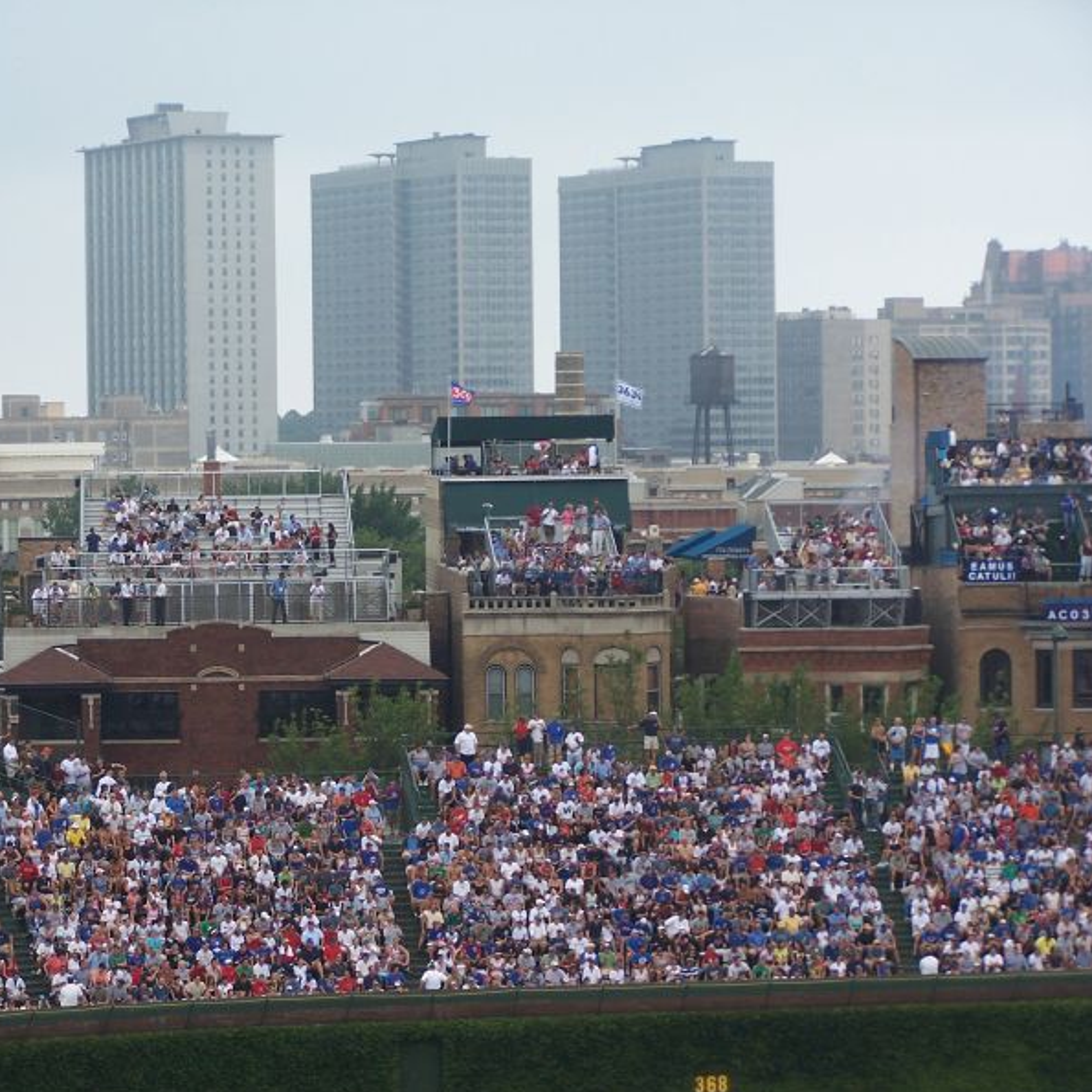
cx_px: 362
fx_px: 4961
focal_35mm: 139
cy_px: 549
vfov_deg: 12.6
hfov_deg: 12.5
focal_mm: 19.4
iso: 80
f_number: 3.2
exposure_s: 1/350
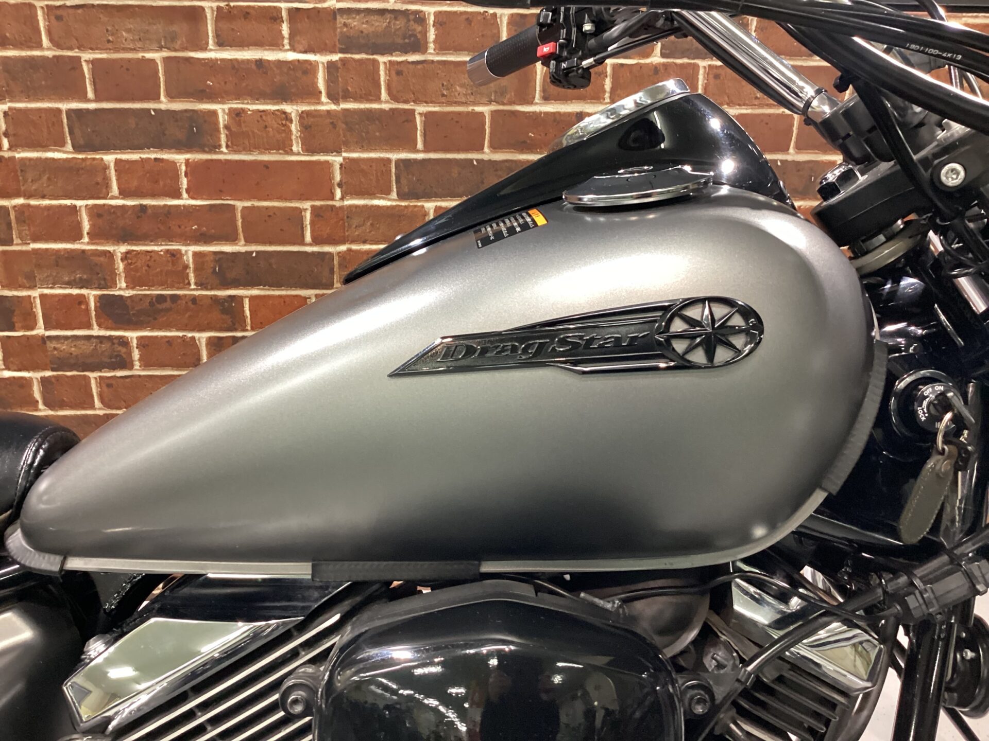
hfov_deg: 58.4
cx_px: 494
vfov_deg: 45.4
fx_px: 886
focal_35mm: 31
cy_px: 370
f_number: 2.4
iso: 400
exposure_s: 1/30
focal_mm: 3.3
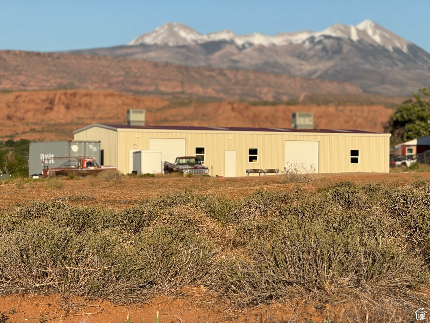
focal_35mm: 120
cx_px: 215
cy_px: 162
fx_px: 1491
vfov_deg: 12.3
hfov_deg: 16.4
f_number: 2.8
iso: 50
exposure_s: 1/1451
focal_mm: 15.66
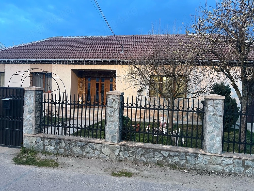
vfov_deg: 53.1
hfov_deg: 67.3
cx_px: 127
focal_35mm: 26
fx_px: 191
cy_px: 96
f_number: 1.5
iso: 320
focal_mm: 5.7
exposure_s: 1/50
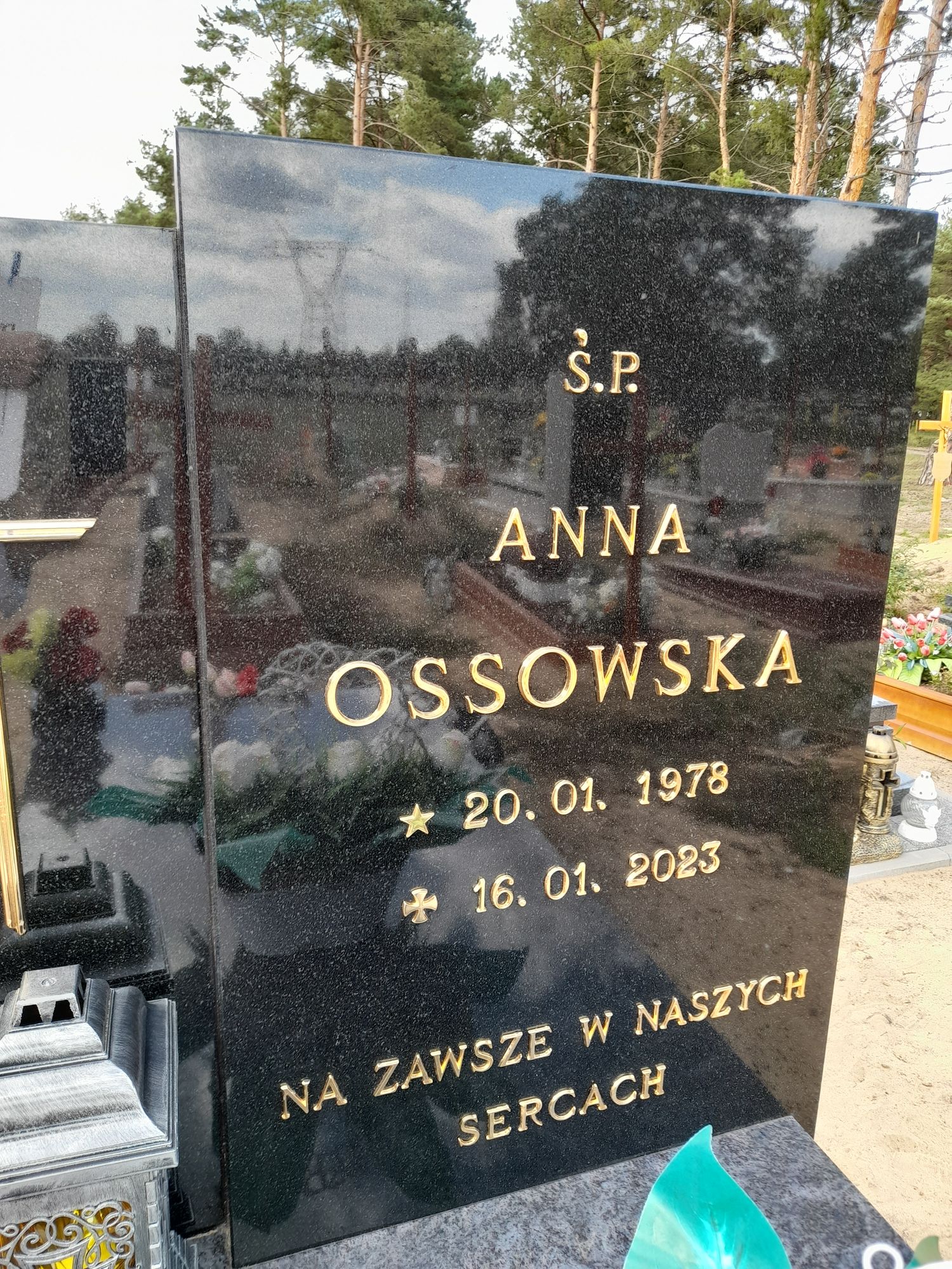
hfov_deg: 54.9
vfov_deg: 69.4
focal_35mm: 25
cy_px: 634
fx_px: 917
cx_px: 476
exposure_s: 1/50
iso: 20
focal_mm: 4.6
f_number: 2
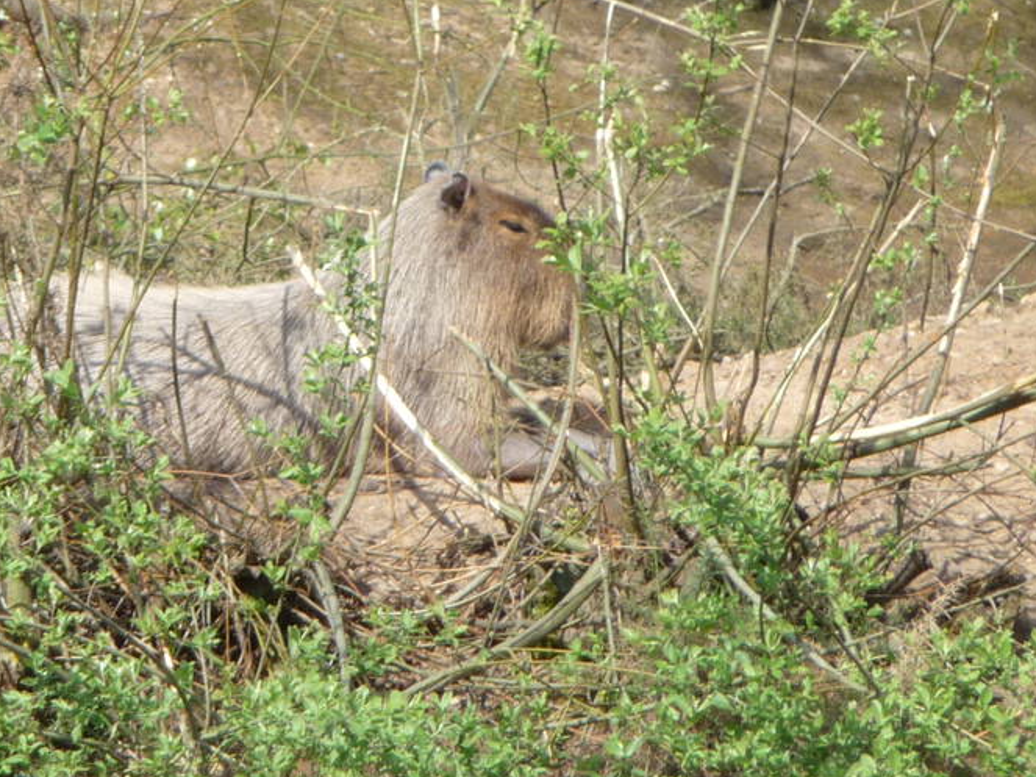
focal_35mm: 676
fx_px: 20228
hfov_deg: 2.9
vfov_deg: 2.2
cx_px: 94
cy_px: 408
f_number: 4.9
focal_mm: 47
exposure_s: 1/250
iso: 100
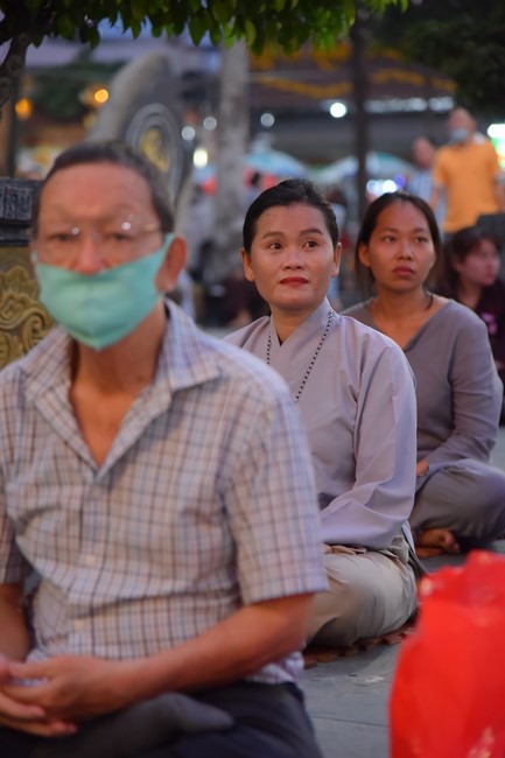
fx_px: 2526
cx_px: 252
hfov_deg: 11.4
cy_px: 379
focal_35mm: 120
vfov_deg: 17.1
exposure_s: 1/80
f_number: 4
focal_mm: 120
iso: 1600
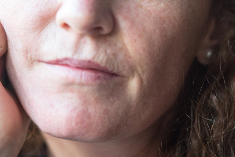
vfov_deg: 3.4
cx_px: 113
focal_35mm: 399
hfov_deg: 5.2
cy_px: 9
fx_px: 2604
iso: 800
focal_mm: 170
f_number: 2.8
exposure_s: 1/250
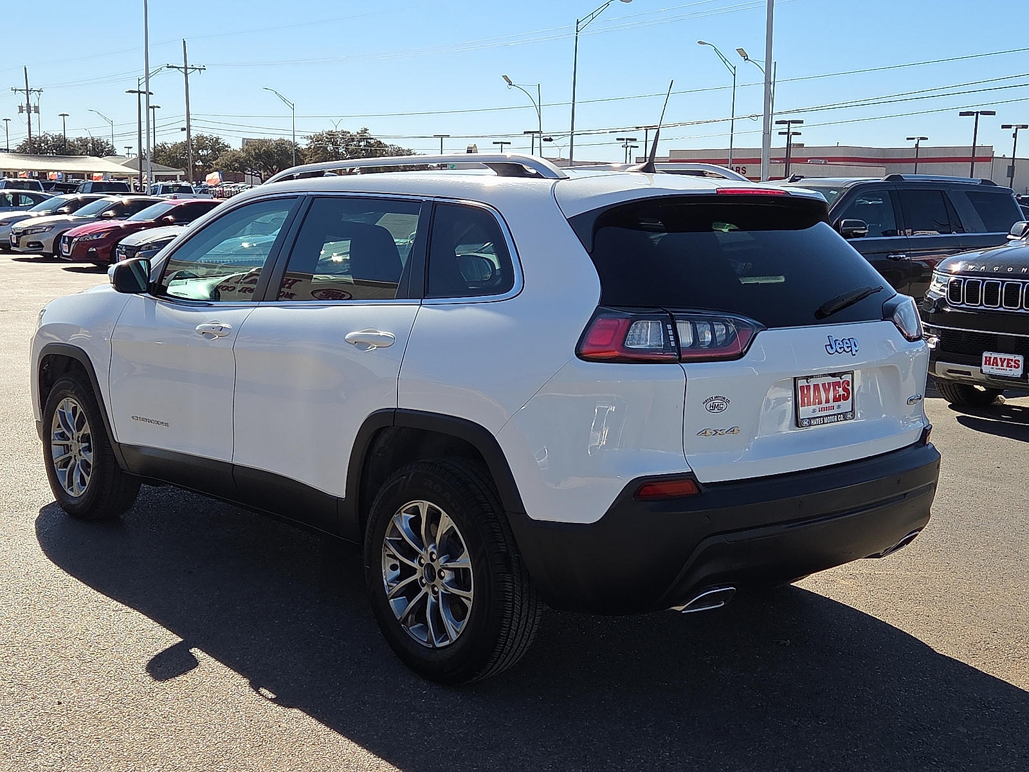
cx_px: 514
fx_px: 1248
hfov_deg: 44.8
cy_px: 386
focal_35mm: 42
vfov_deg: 34.3
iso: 76
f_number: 1.8
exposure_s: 1/5000
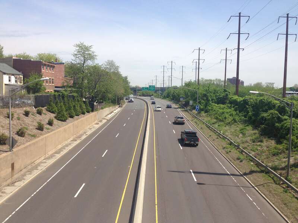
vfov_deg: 42.9
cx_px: 149
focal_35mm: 33
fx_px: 284
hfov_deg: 55.4
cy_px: 112
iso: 50
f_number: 2.4
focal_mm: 4.13
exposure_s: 1/1642
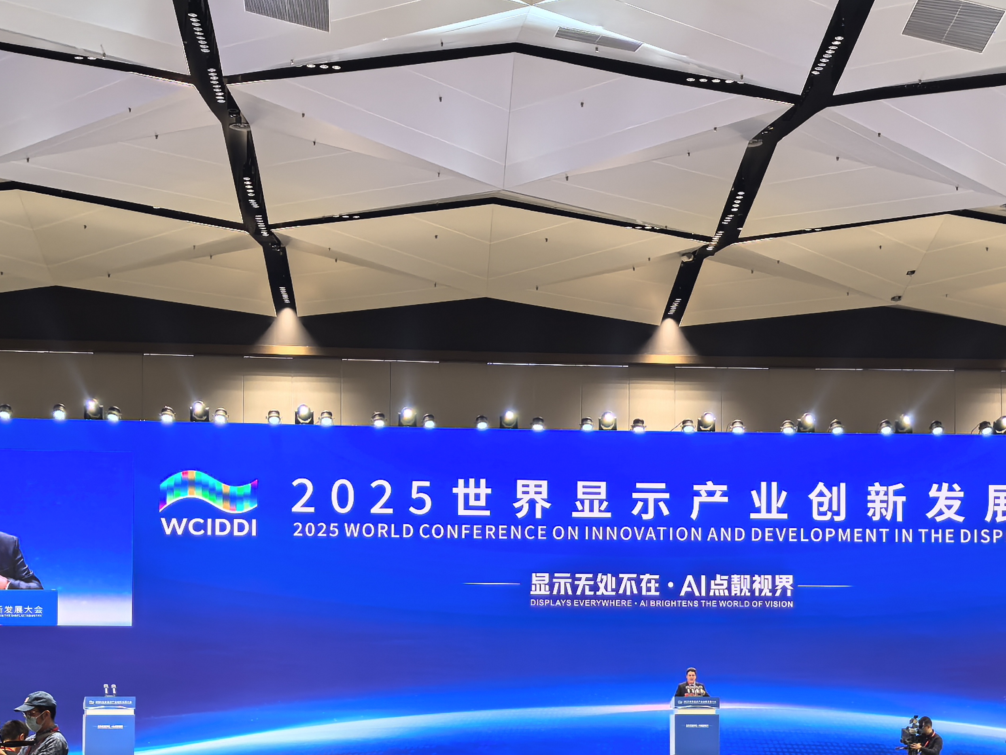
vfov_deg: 22.0
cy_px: 602
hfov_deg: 29.3
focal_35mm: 66
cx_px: 615
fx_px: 1918
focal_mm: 6.98
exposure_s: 1/100
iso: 50
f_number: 1.4
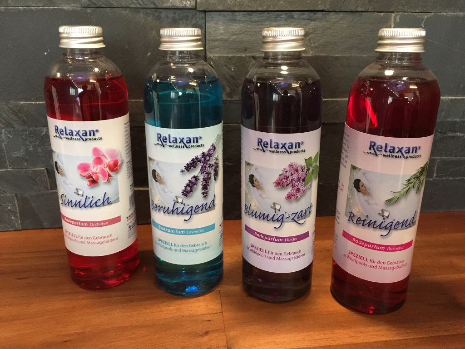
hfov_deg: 61.7
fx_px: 390
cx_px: 232
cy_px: 174
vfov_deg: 48.2
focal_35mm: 29
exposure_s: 1/17
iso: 160
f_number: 2.2
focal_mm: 4.15
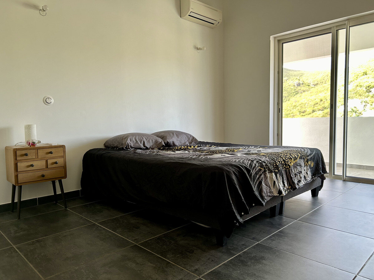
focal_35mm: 26
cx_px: 187
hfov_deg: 67.3
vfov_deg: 53.1
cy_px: 140
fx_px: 281
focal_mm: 5.7
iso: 50
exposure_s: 1/121
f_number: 1.5
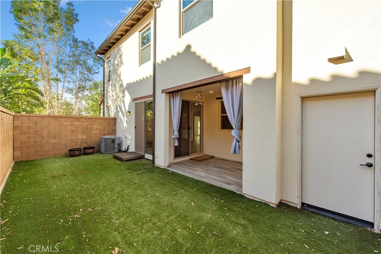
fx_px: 159
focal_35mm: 15
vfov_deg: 77.3
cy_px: 127
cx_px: 190
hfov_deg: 100.4
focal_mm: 15
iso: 200
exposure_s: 1/320
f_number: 9
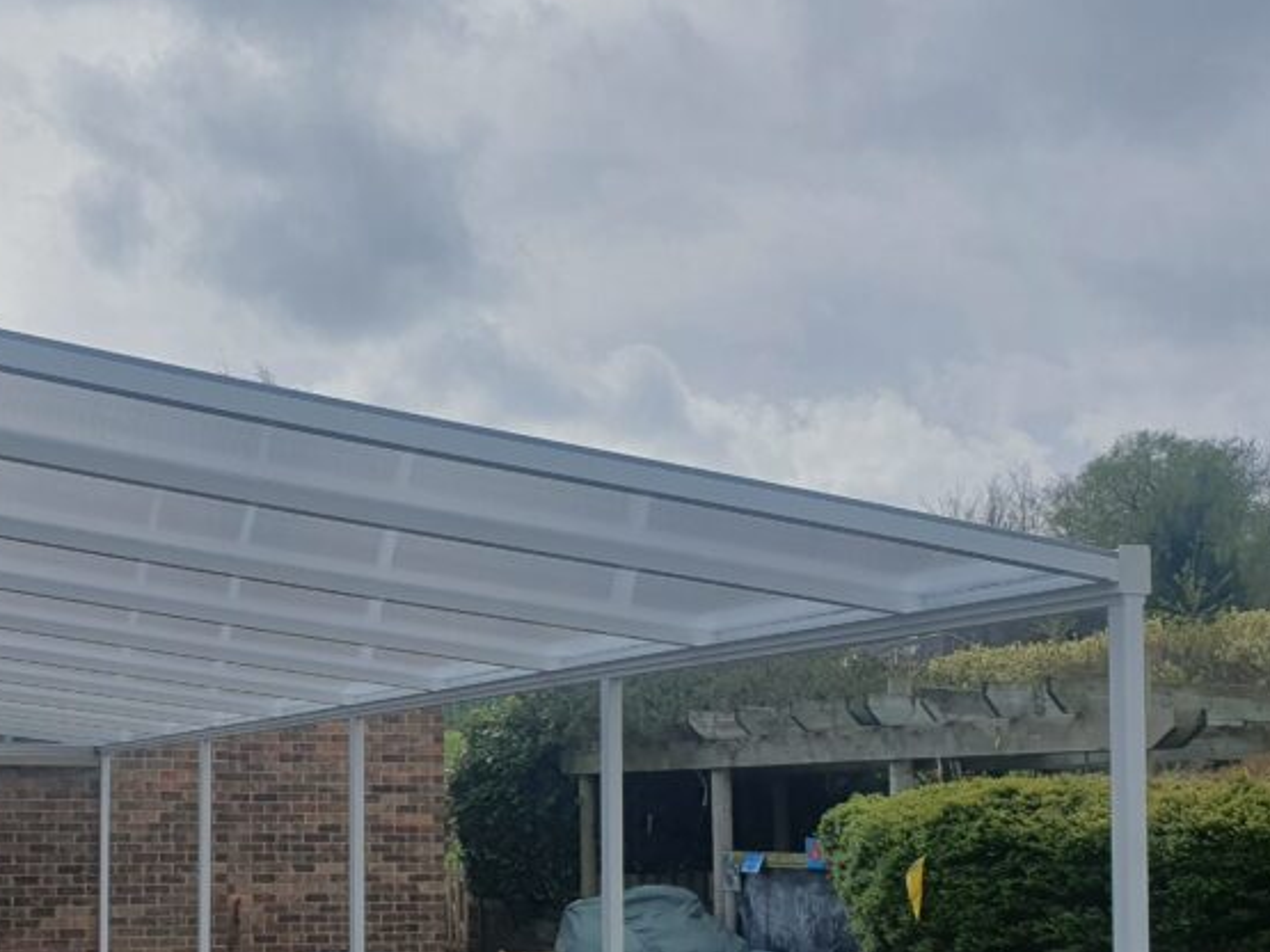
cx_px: 259
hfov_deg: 38.2
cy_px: 769
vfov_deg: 29.5
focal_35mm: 48
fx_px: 1761
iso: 50
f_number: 2.4
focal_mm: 4.32
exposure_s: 1/1872
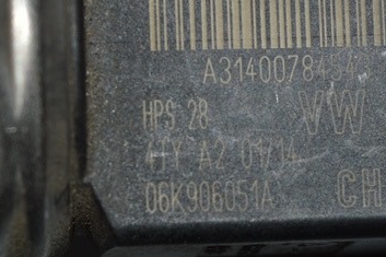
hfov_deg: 8.6
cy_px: 111
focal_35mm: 239
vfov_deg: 5.7
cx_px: 152
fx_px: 2566
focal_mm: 55
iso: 100
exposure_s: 1/60
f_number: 8
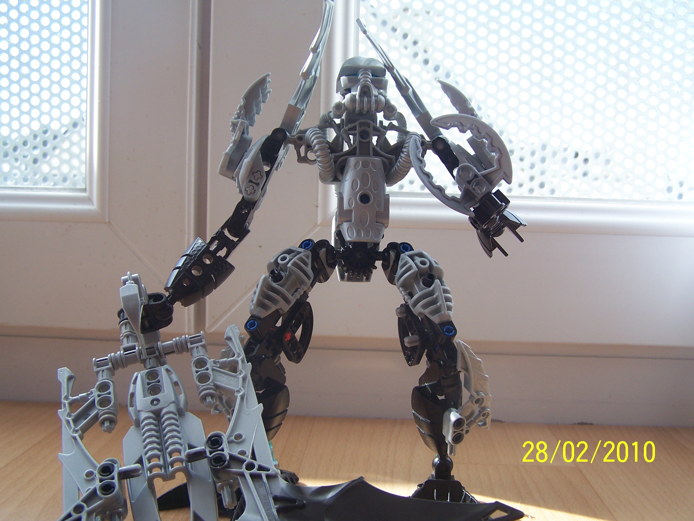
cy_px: 260
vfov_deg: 37.7
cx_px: 347
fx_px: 762
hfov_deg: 49.0
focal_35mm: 38
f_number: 2.8
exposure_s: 1/180
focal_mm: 6.3
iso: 80
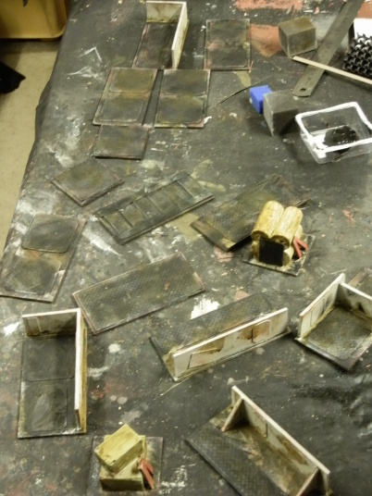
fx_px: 874
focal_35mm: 61
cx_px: 186
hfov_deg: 24.0
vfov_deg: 31.7
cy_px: 248
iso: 400
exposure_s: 1/4
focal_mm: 10.99
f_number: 3.7
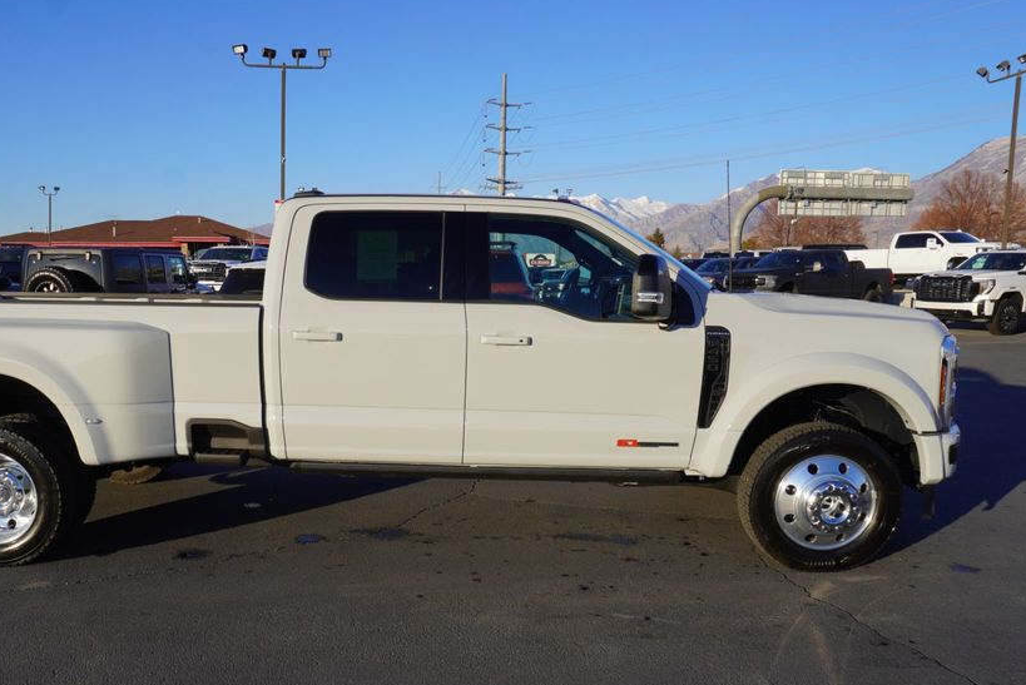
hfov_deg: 61.1
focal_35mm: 30
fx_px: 855
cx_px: 388
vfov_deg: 43.5
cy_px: 401
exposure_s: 1/160
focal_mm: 16
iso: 100
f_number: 10
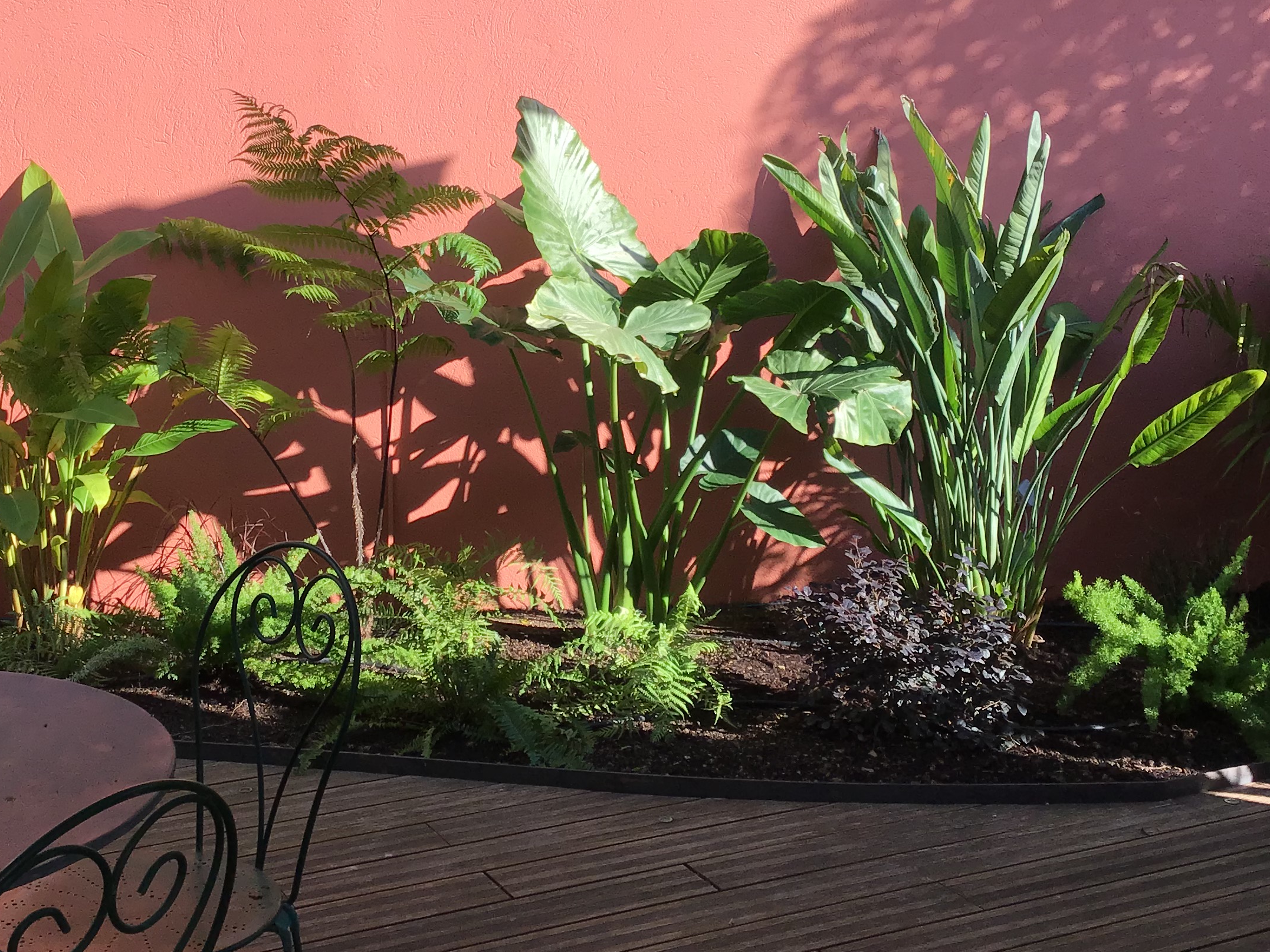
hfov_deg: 40.3
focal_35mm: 47
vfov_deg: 30.8
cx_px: 540
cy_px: 372
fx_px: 1724
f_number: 2.4
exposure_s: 1/491
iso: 25
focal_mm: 3.3
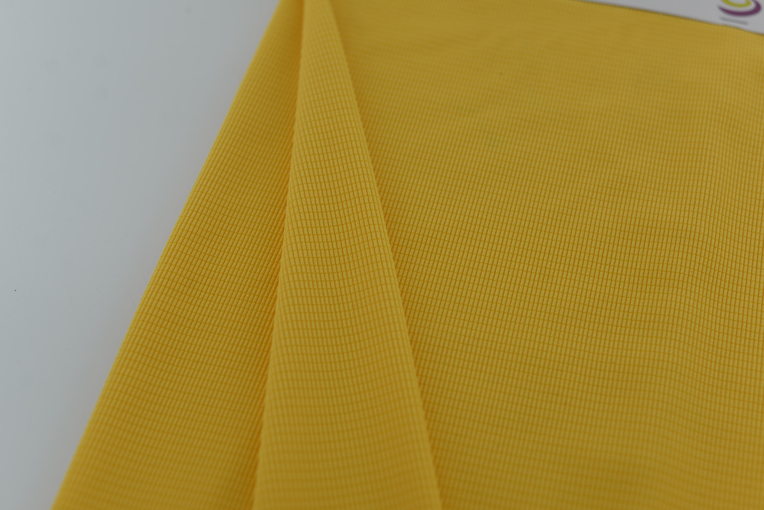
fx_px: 1061
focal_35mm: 50
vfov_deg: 27.0
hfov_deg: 39.6
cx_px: 382
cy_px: 255
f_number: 3.5
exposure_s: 1/320
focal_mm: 50
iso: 100
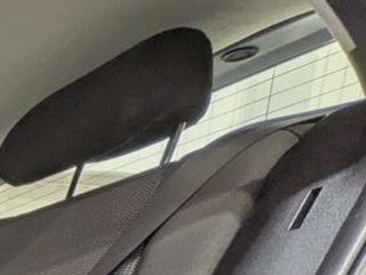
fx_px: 539
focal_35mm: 51
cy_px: 470
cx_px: -294
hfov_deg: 22.1
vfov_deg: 21.2
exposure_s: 1/40
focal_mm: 1.83
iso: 83
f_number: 2.2
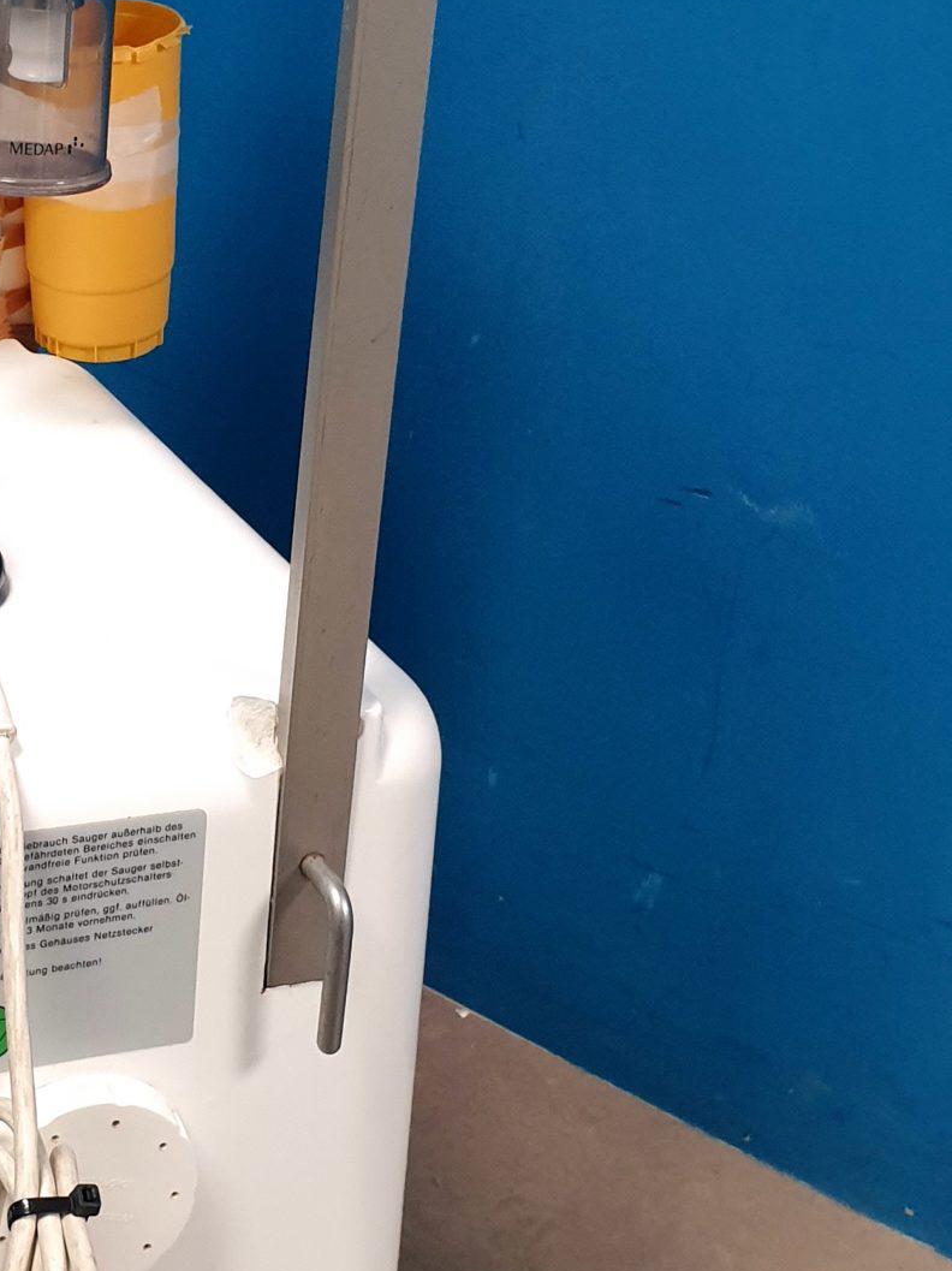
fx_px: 2312
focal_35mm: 63
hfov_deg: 22.5
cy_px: 547
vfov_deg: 30.7
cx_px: 19
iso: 320
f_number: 2.4
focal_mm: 4.3
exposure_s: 1/50
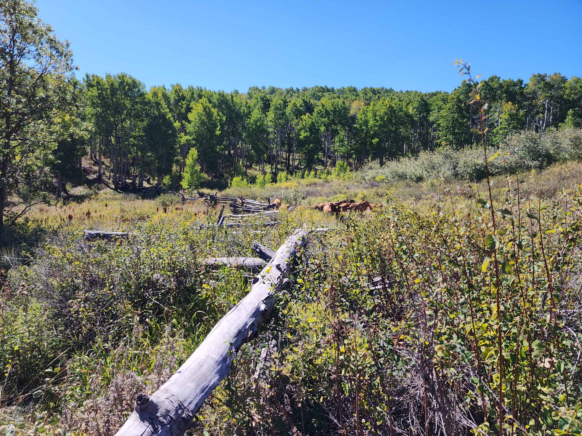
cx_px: 291
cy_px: 218
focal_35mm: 23
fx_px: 387
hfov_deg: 73.9
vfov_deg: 58.9
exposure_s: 1/690
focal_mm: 6.4
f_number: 1.8
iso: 12
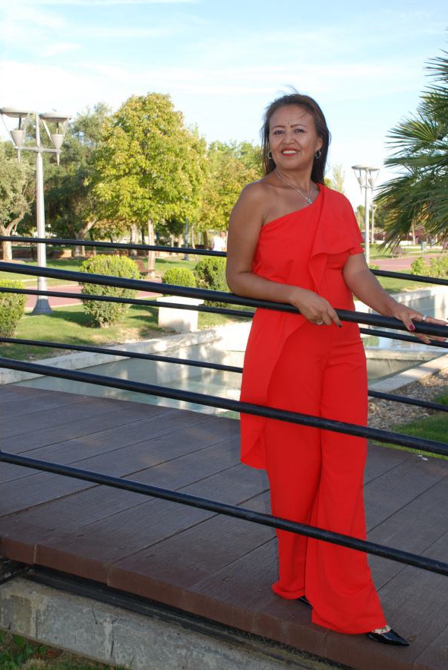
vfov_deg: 37.1
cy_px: 316
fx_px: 998
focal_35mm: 54
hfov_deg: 25.3
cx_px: 238
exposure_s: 1/200
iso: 200
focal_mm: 31
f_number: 6.3
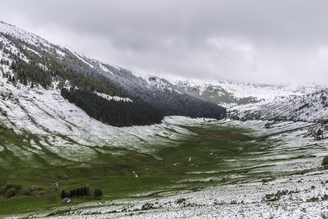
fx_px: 365
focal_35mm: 40
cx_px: 164
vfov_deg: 33.4
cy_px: 110
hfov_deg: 48.4
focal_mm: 40
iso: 100
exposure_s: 1/125
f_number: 10
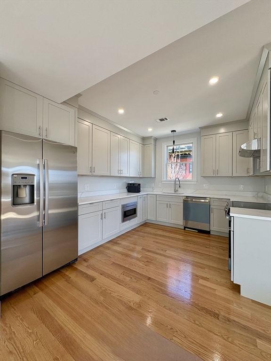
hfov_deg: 85.7
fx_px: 146
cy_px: 180
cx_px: 136
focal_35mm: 14
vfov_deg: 102.1
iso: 100
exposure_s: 1/136
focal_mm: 2.22
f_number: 2.2
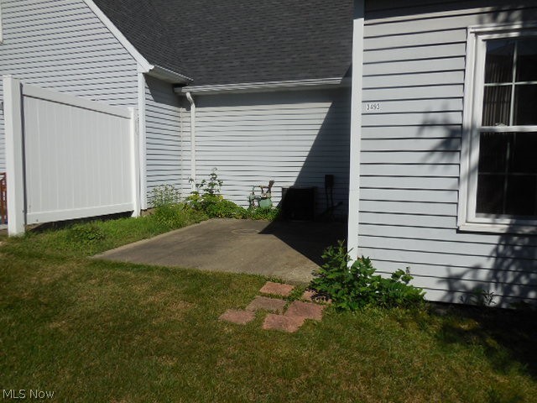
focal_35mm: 25
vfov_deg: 54.9
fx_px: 388
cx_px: 268
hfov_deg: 69.4
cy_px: 202
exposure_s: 1/1000
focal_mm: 4.5
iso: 125
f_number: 6.2
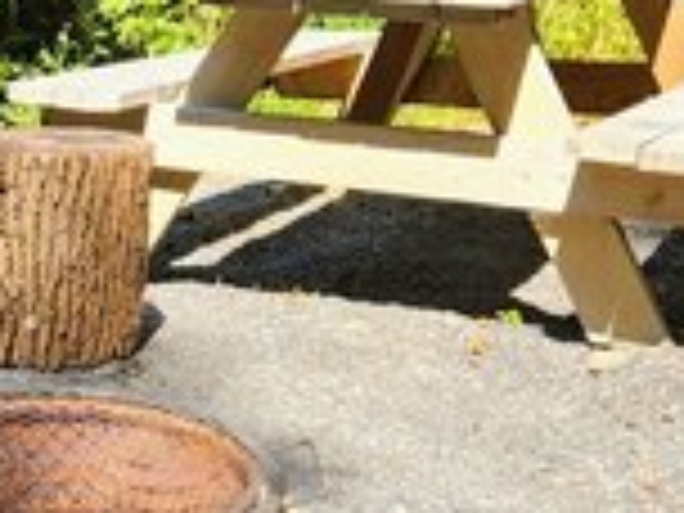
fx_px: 1917
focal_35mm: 97
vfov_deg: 15.2
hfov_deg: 18.9
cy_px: 378
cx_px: -189
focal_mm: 5.4
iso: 20
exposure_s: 1/304
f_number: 1.8
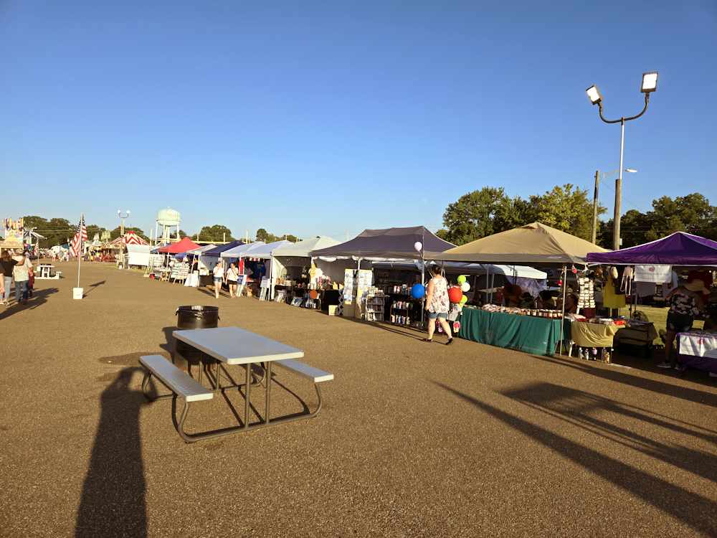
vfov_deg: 58.9
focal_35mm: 23
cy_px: 269
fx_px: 476
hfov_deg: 73.9
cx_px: 358
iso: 25
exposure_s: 1/1468
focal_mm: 5.4
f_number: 1.8
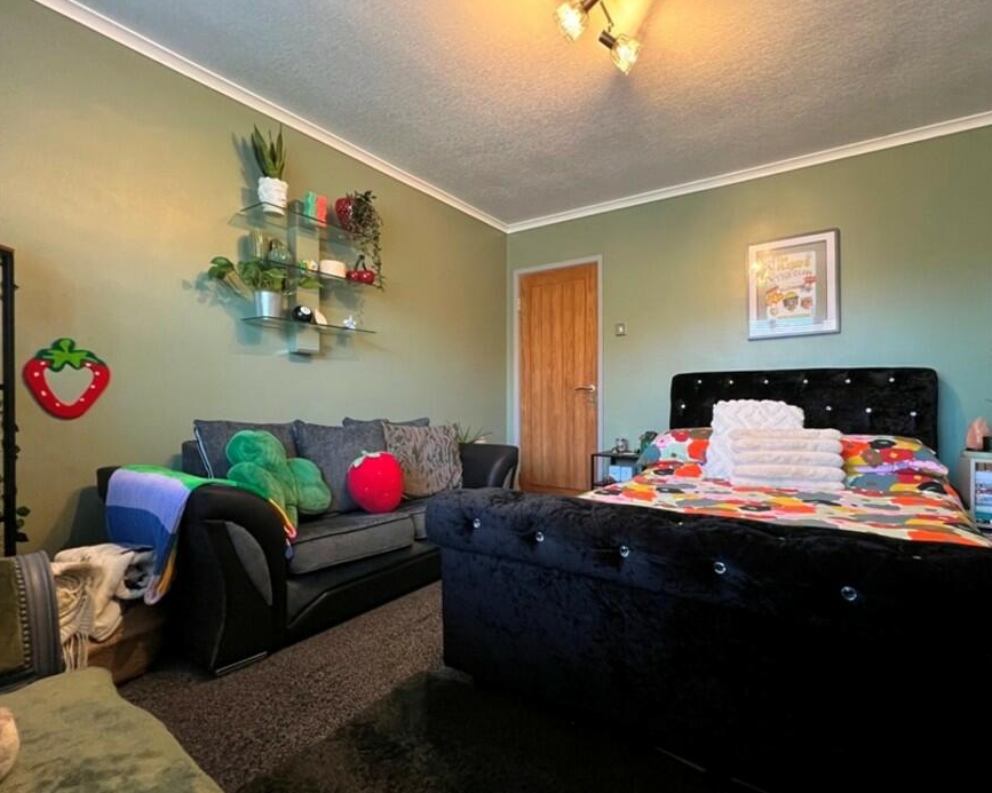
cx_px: 574
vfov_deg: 84.0
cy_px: 408
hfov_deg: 96.0
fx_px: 440
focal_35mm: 15
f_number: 1.8
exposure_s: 1/60
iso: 800
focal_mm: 1.57
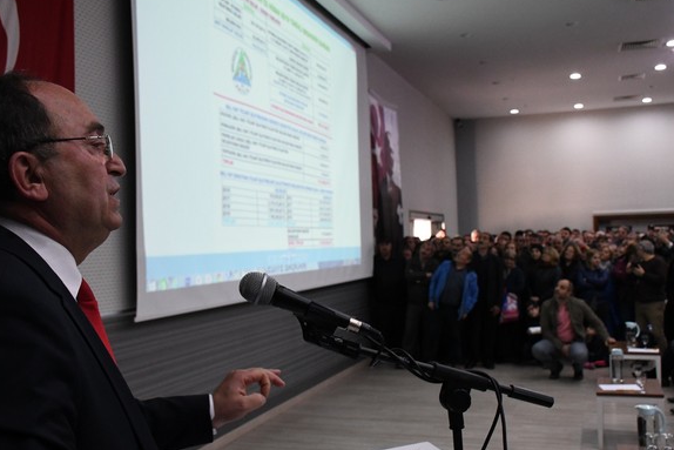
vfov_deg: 31.9
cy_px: 226
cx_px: 325
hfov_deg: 46.4
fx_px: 786
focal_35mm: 42
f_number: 5.6
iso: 3200
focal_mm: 24
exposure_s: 1/100
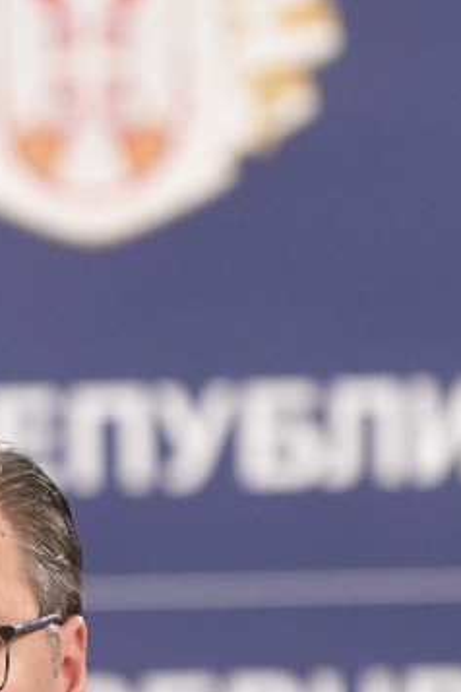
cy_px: 609
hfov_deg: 1.9
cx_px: -87
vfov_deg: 2.8
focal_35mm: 726
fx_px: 13944
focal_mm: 160
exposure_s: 1/160
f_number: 2.8
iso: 3200
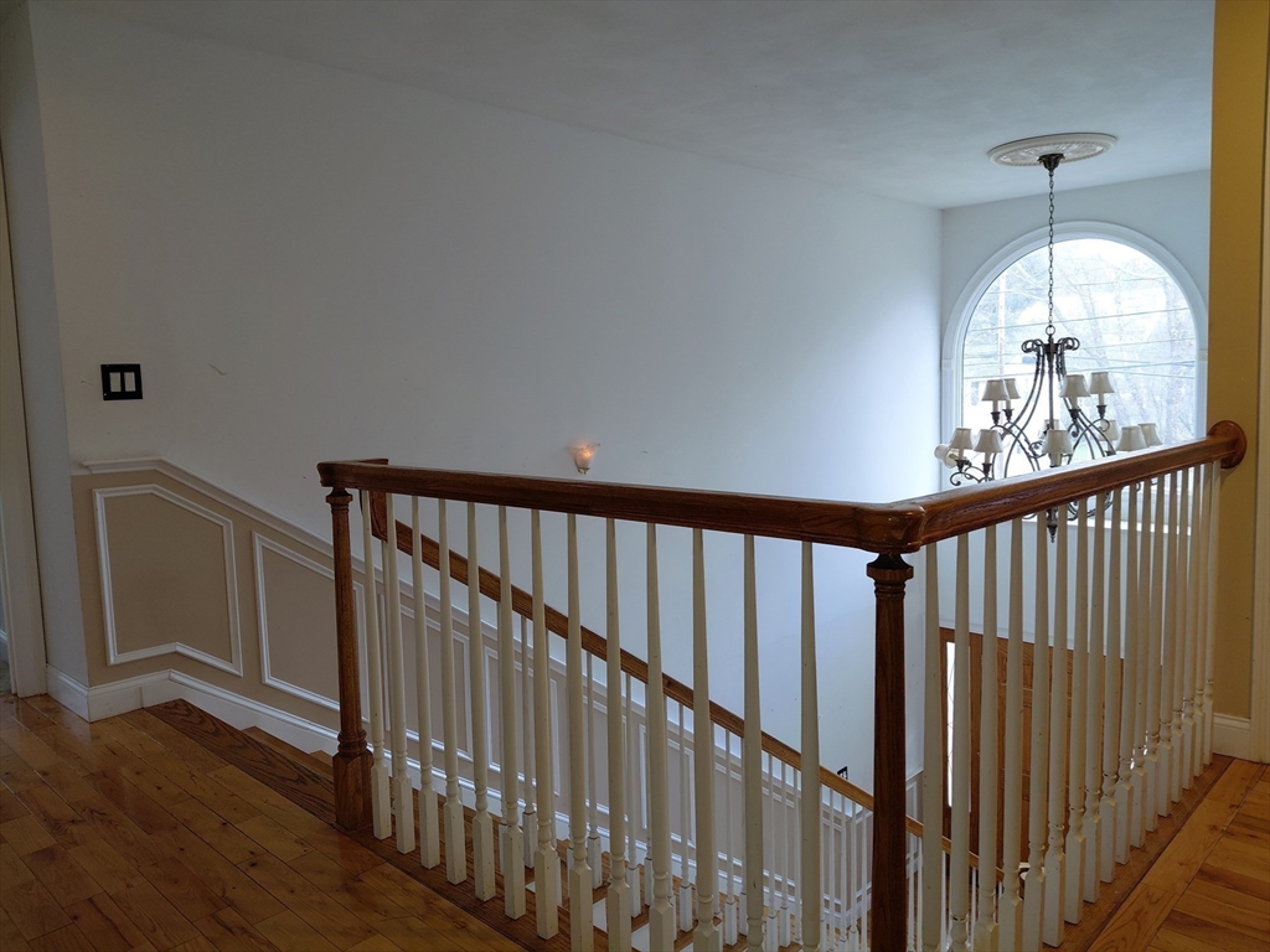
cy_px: 476
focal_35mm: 25
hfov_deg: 69.4
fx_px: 917
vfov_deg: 54.9
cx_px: 635
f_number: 1.8
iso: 125
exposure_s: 1/120
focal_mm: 4.69
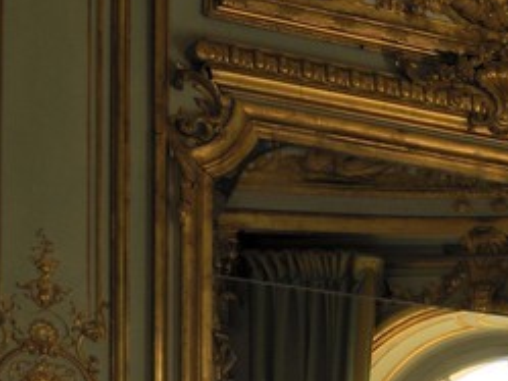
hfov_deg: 8.7
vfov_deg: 7.8
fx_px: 2628
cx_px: 1616
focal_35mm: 179
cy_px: 858
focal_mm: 29
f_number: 10
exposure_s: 1/60
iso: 100
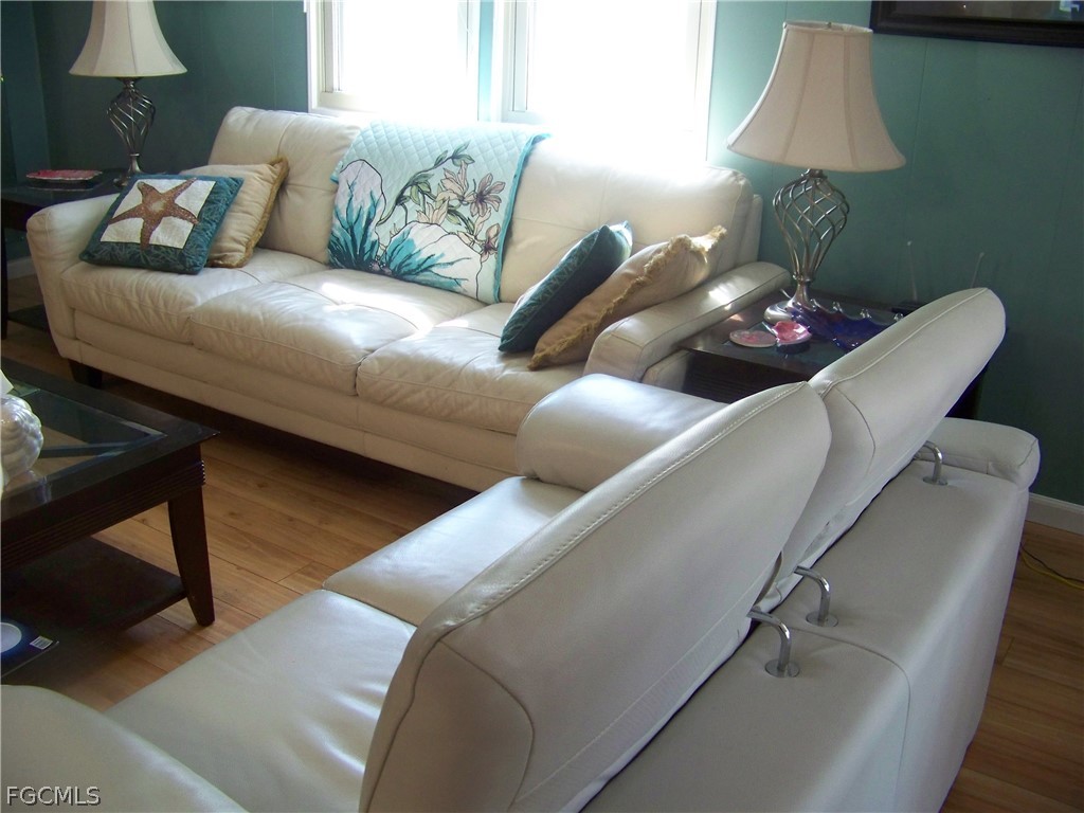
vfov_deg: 39.7
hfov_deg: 51.4
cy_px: 406
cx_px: 542
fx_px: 1127
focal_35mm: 36
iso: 200
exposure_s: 1/30
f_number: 2.8
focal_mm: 5.85
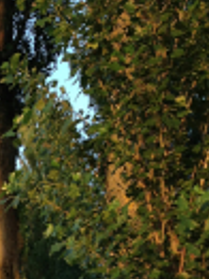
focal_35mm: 118
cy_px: 457
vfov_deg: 15.1
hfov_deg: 11.8
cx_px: -132
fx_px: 951
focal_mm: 4.13
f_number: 2.4
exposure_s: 1/151
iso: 50
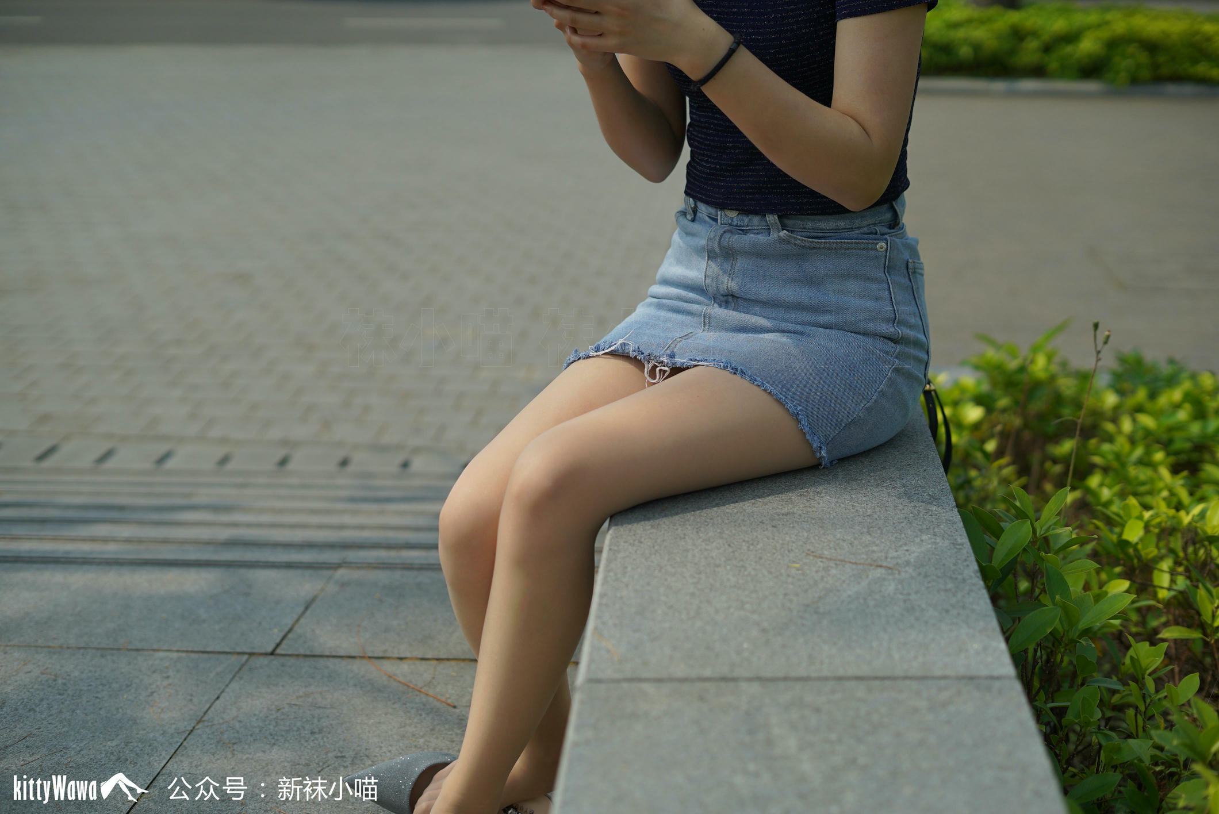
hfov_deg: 39.6
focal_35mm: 50
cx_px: 610
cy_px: 407
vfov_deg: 27.0
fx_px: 1694
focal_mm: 50
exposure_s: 1/3200
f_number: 2.8
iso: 100
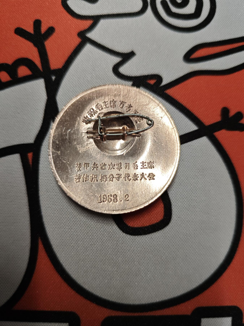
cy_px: 163
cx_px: 122
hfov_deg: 56.8
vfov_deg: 71.6
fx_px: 226
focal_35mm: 24
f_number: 1.6
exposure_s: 1/100
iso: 80
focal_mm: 5.84
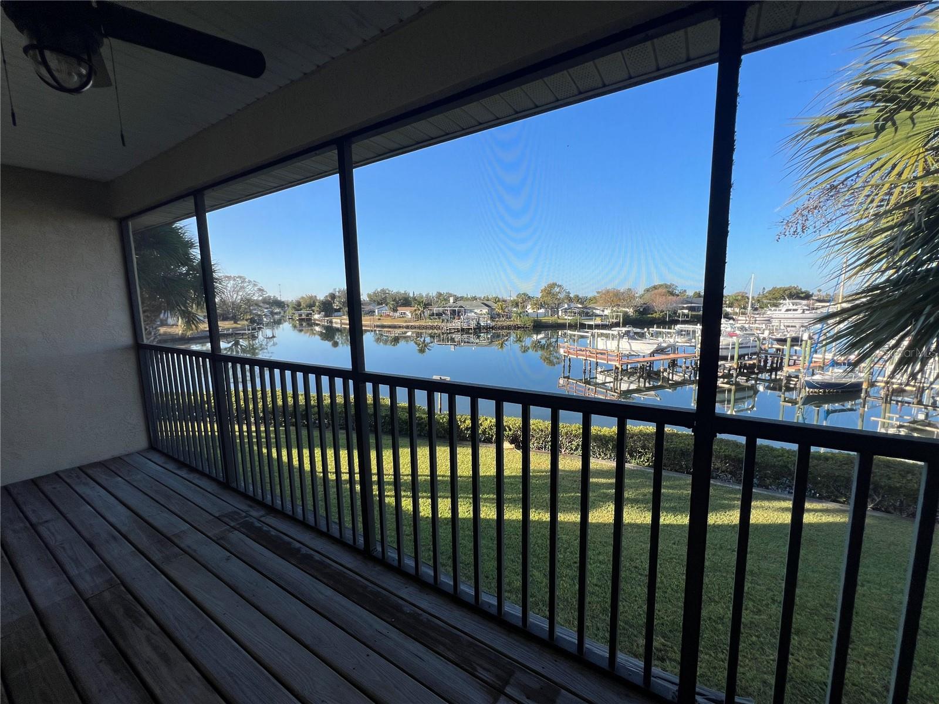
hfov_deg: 106.2
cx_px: 470
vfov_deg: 89.9
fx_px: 353
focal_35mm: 13
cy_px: 352
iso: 32
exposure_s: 1/622
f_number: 1.8
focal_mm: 1.57
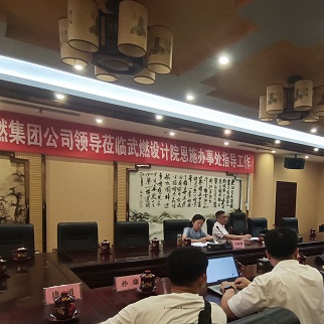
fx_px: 297
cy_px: 216
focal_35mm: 28
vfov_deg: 56.1
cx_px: 216
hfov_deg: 56.1
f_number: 2.4
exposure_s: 1/24
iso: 681
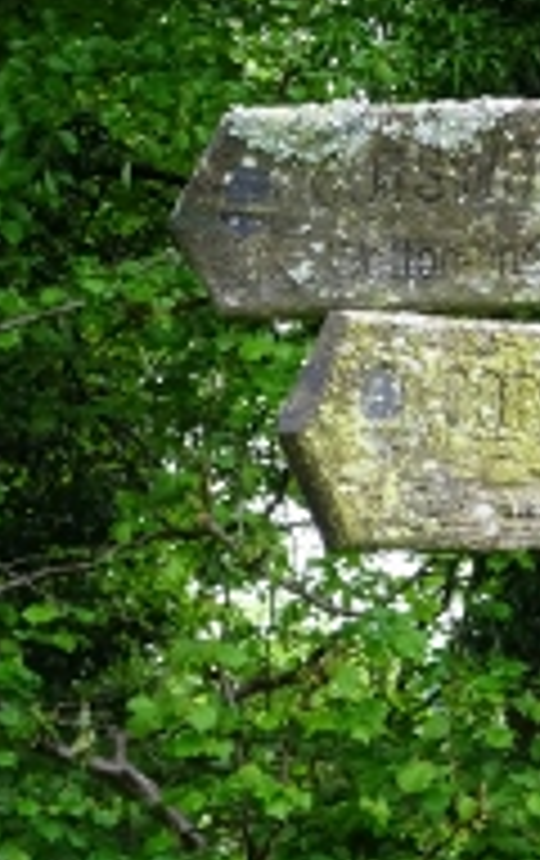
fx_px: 4973
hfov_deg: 6.2
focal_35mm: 212
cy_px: 563
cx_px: 760
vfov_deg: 9.9
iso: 250
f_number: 5
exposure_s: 1/100
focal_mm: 14.54
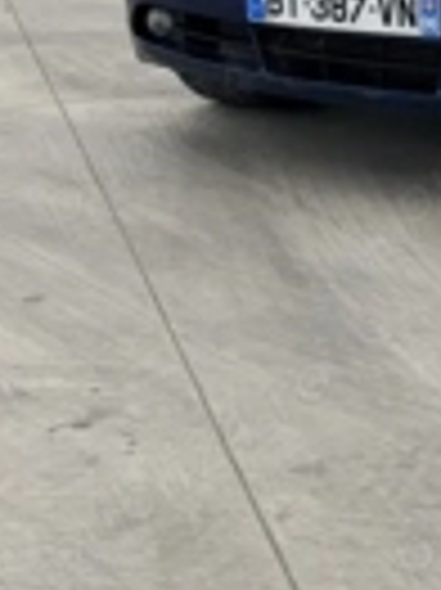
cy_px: -180
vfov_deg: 13.0
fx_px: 2501
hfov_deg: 9.8
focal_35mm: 147
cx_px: 626
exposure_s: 1/747
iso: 64
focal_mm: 6.76
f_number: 1.78
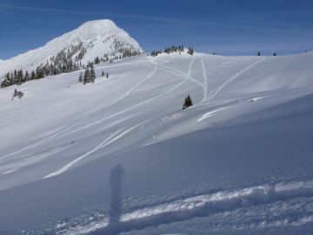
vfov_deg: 56.8
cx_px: 156
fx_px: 217
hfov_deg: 71.6
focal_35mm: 24
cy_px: 118
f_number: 5.6
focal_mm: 4.3
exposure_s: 1/1000
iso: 100
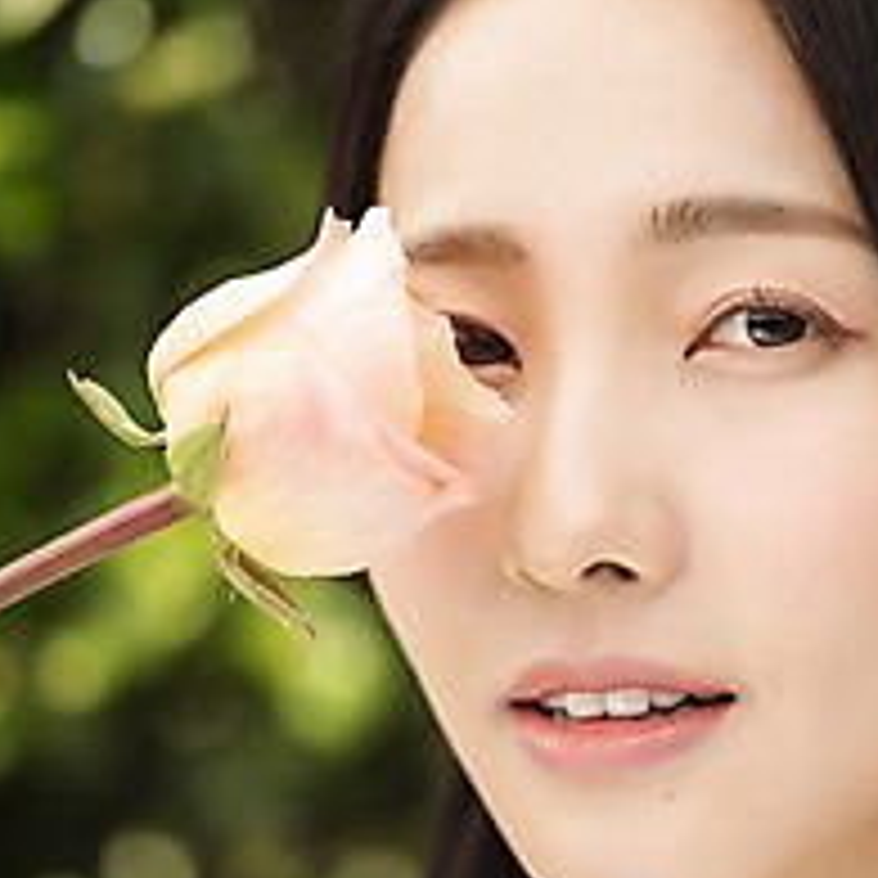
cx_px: 556
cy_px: 531
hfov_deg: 9.6
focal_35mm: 183
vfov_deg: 9.6
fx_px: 5251
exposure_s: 1/400
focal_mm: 105
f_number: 4
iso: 100
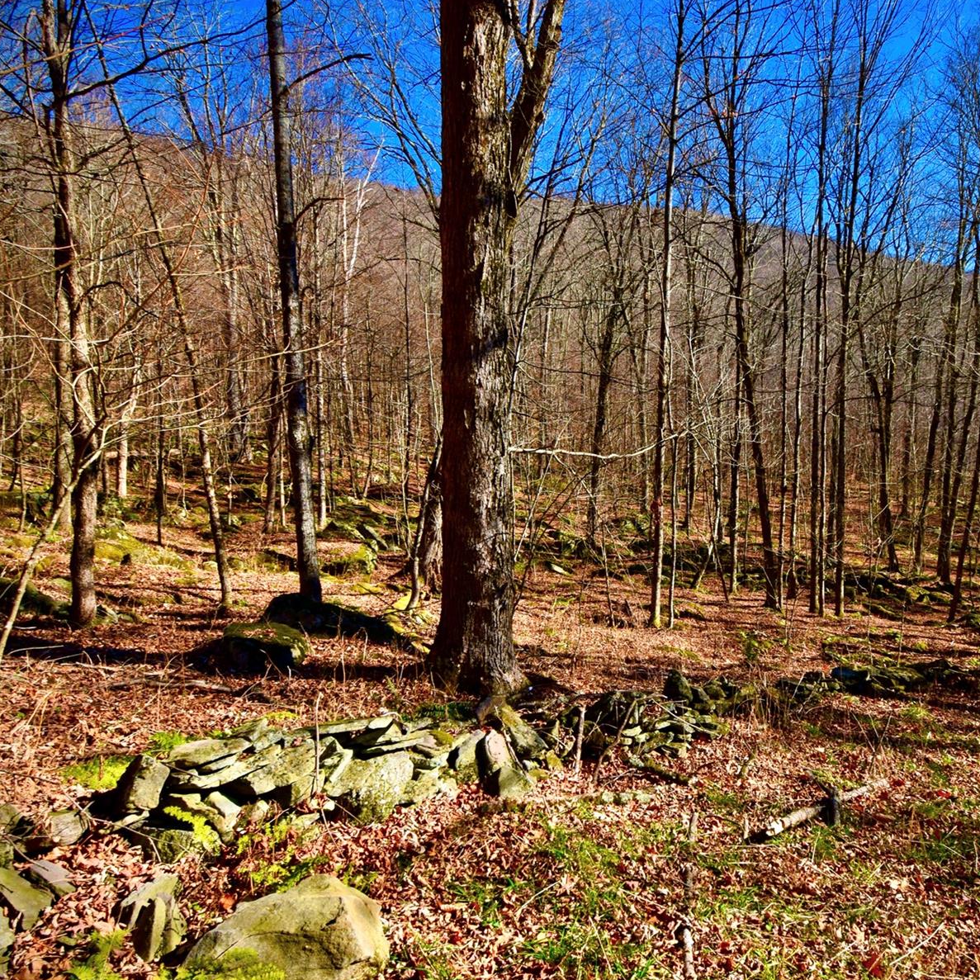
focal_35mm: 22
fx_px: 705
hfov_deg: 67.8
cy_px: 544
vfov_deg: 69.4
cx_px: 647
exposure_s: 1/60
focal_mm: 10
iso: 110
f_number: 13
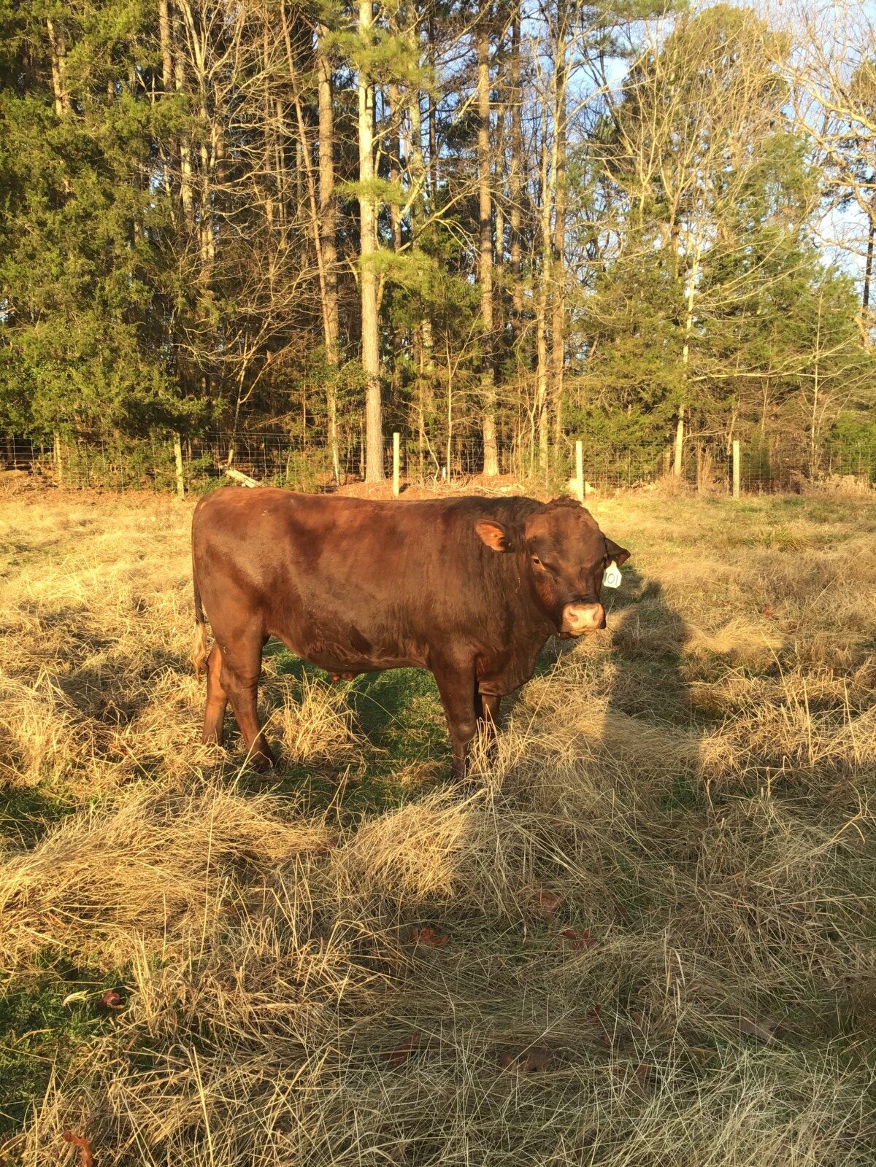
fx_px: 1046
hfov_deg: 45.4
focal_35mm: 31
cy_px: 584
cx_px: 438
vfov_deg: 58.4
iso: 25
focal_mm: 3.3
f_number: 2.4
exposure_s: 1/153
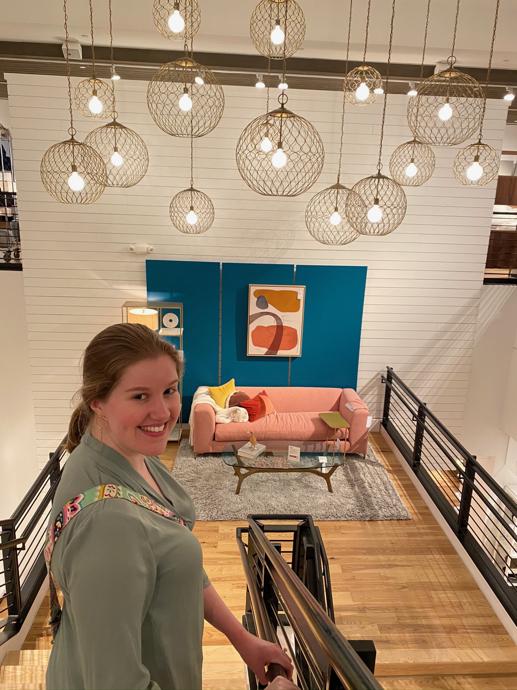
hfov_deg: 53.1
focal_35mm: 26
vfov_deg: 67.3
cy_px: 345
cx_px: 258
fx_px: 518
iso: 200
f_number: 1.8
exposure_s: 1/60
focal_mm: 4.25
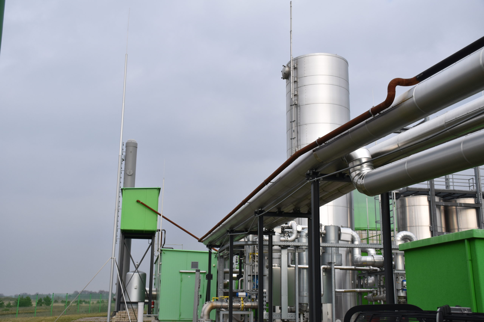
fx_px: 544
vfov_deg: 33.0
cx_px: 242
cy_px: 161
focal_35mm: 40
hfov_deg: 47.9
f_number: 5.6
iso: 400
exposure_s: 1/1600
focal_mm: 27
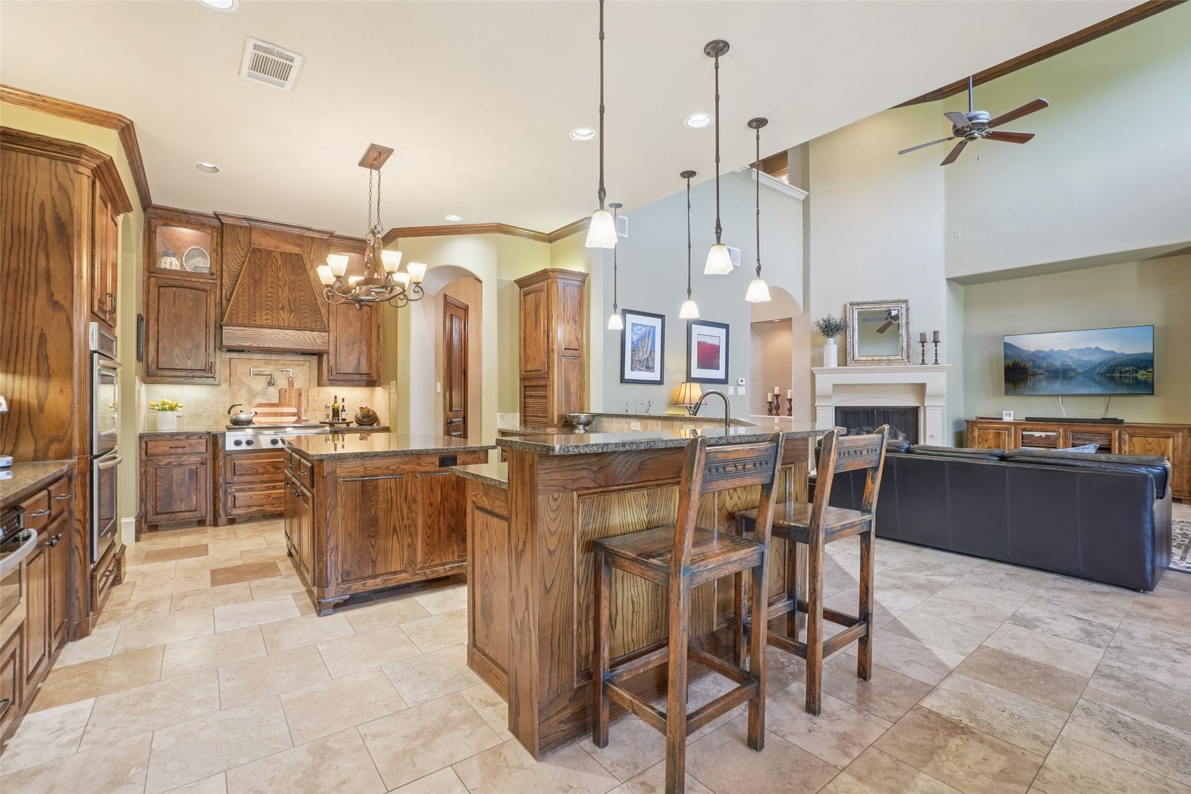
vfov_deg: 77.3
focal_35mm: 15
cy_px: 397
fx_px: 496
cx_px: 596
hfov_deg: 100.4
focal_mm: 10
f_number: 8
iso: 400
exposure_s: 1/6
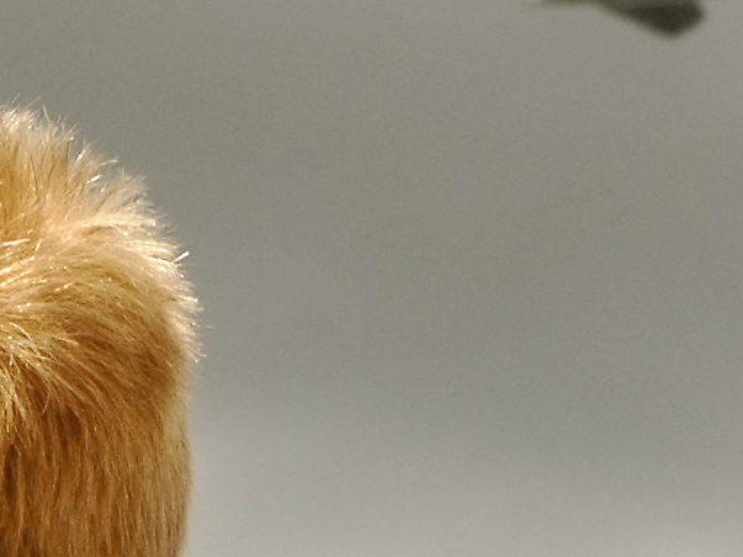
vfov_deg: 3.0
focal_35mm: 503
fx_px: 10794
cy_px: 444
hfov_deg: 3.9
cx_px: 859
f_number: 9.5
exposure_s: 1/350
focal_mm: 70
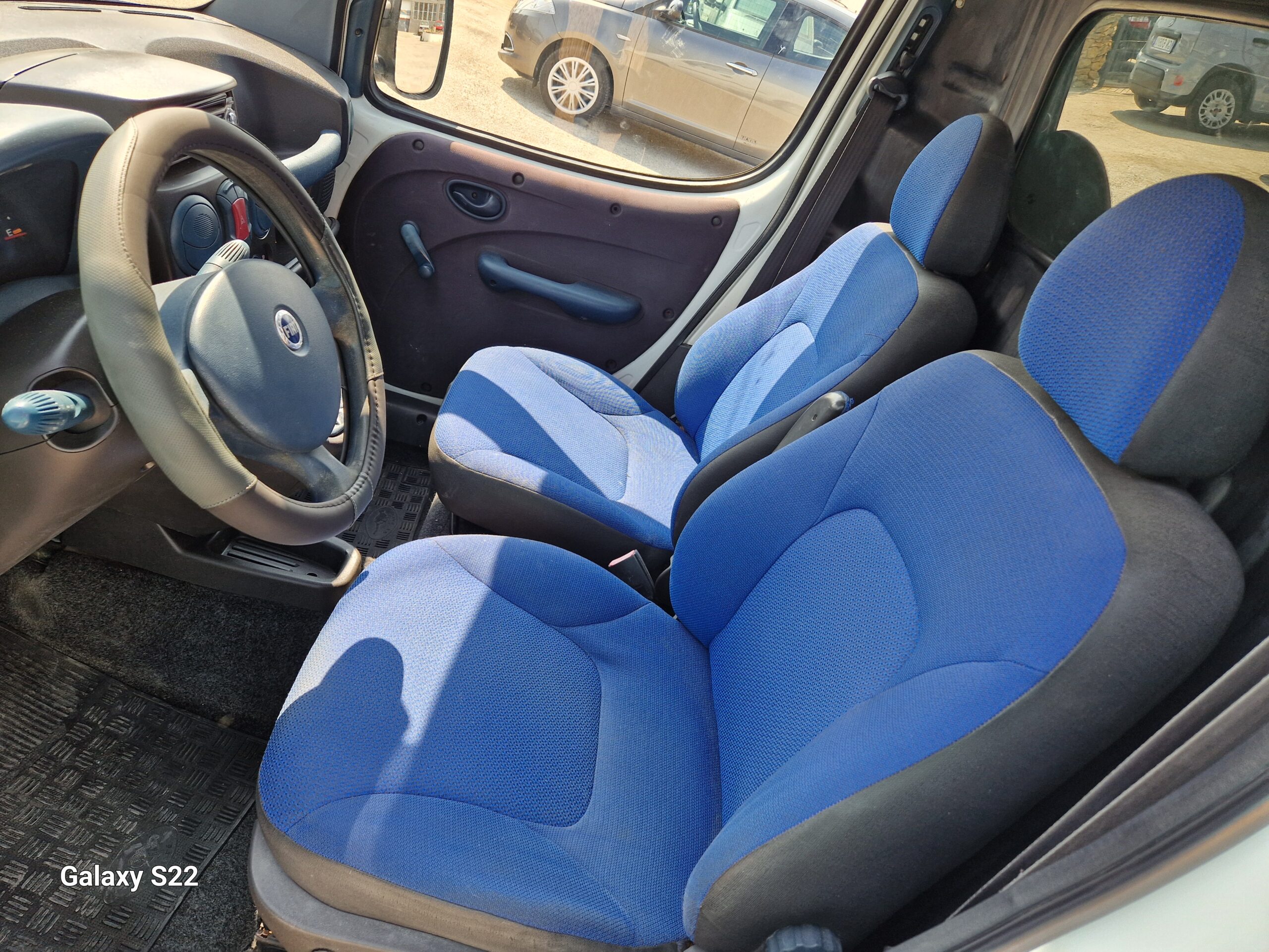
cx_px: 634
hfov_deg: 73.9
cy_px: 476
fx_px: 843
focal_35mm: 23
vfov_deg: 58.9
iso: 50
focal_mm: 5.4
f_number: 1.8
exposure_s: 1/223
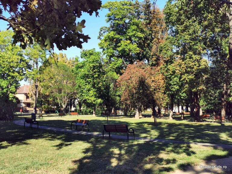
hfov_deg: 44.8
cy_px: 87
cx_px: 116
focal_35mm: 42
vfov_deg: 34.3
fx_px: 281
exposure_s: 1/1536
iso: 50
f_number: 1.6
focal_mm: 5.56
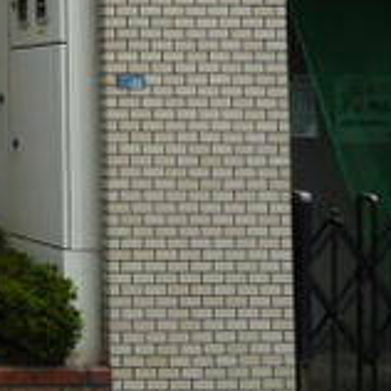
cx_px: -319
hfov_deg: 16.9
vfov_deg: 20.2
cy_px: 35
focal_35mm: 84
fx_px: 1073
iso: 80
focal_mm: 4.1
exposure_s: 1/500
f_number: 4
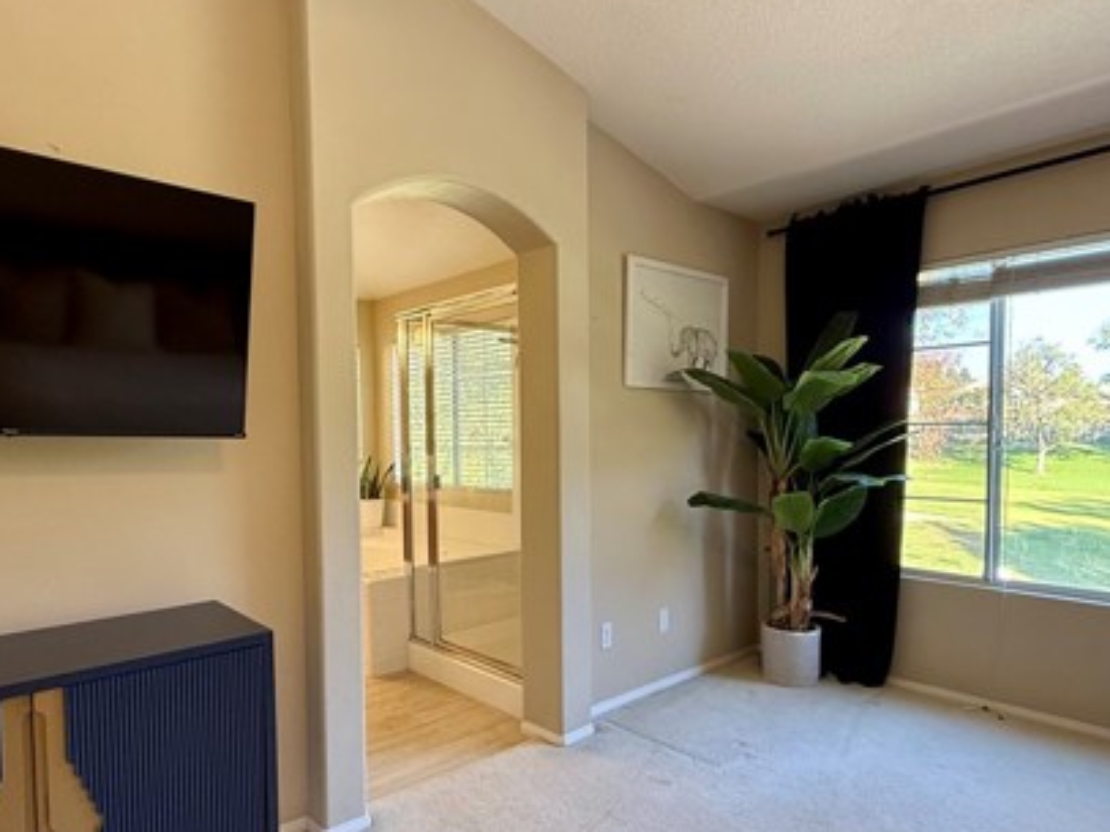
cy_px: 469
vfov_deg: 60.8
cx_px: 469
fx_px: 705
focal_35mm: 22
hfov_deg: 75.9
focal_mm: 2.22
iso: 250
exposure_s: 1/120
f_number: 2.2
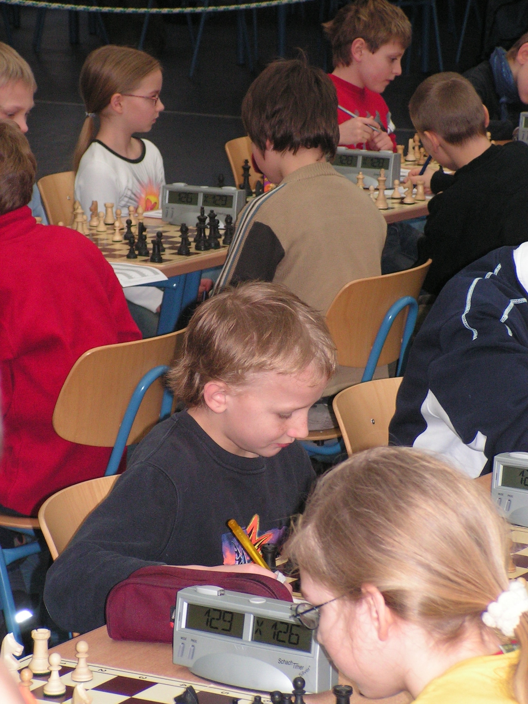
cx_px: 264
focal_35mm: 136
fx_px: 2766
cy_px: 352
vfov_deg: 14.5
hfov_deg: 10.9
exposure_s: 1/160
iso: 200
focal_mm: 22.8
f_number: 3.4
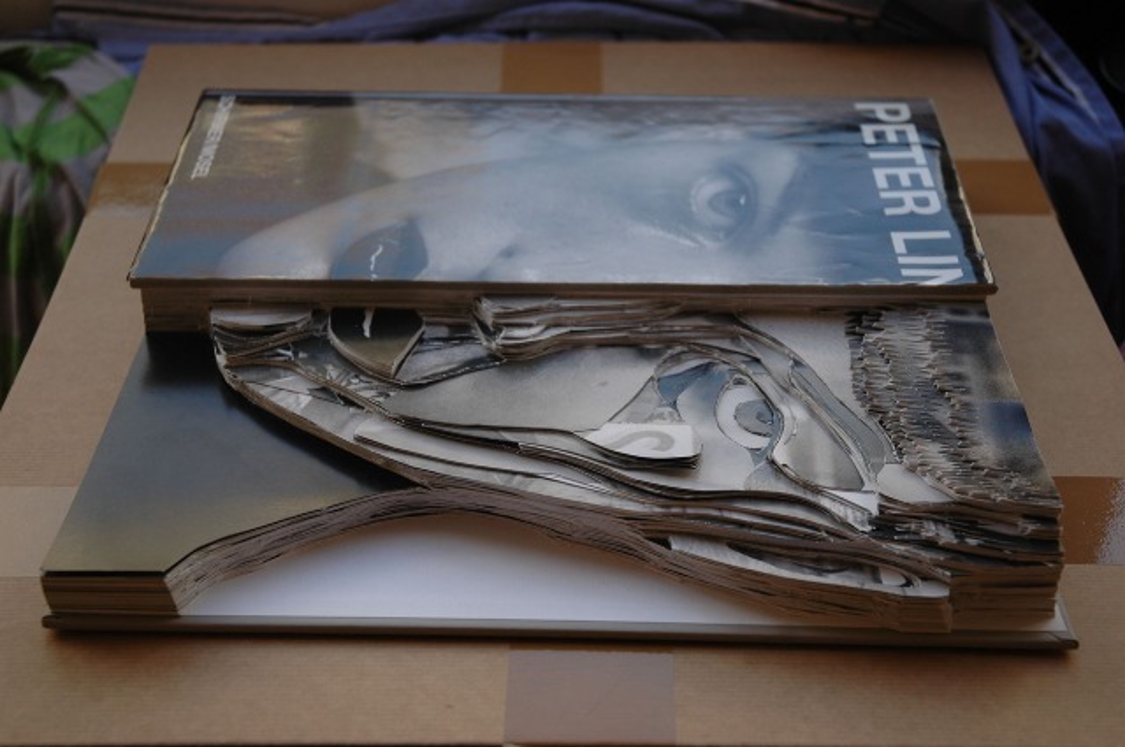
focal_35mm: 66
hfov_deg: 30.5
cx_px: 562
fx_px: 2060
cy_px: 374
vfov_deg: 20.6
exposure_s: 1/250
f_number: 4.5
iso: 200
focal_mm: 44
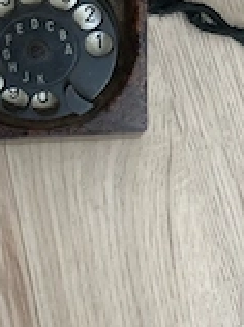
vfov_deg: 27.3
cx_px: 85
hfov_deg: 22.1
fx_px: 622
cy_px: -21
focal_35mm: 66
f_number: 1.8
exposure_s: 1/40
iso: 500
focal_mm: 4.25
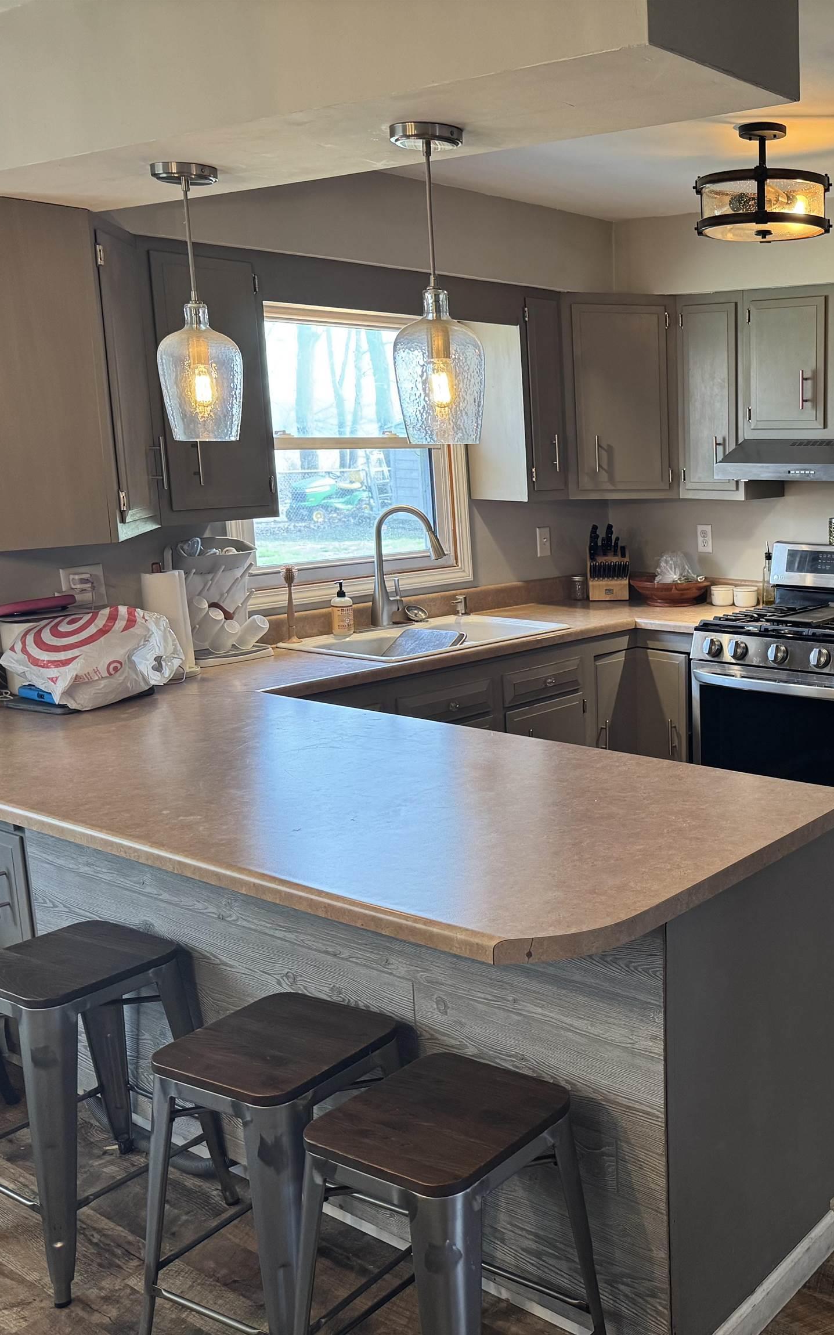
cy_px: 667
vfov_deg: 56.7
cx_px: 771
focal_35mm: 34
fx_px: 1236
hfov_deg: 34.9
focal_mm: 6.76
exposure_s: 1/60
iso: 250
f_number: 1.78
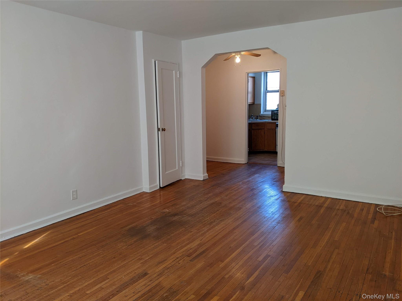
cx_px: 201
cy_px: 150
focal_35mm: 27
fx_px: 314
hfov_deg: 65.3
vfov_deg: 51.4
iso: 86
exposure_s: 1/120
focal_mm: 4.44
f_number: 1.8
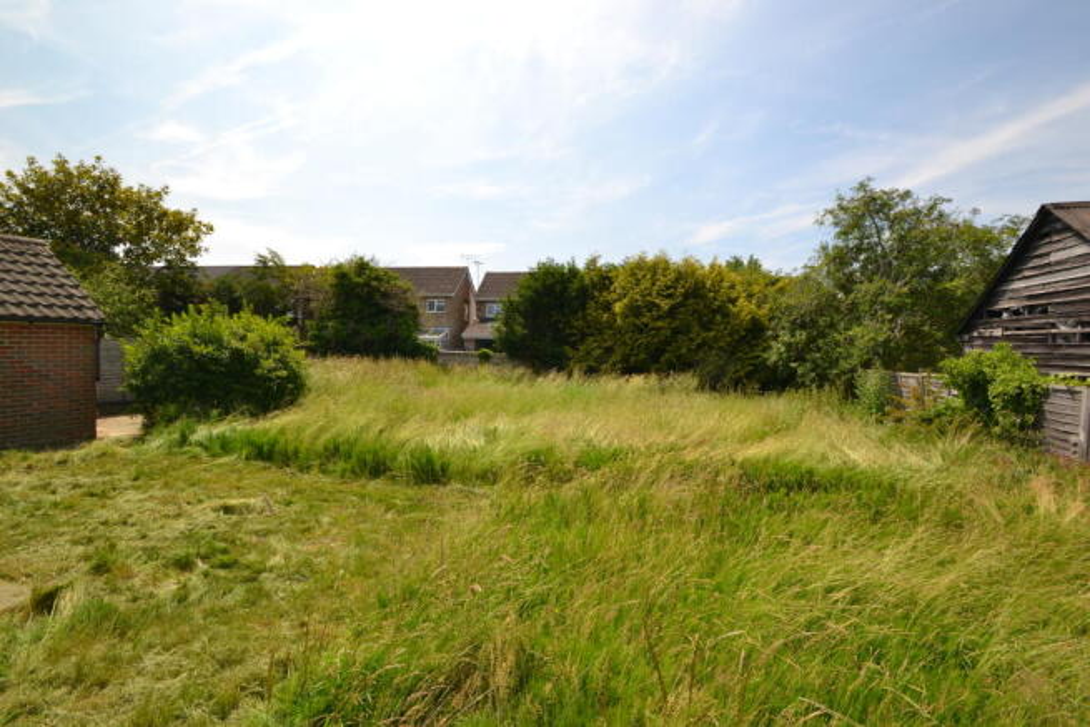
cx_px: 545
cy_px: 364
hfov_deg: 100.4
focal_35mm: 15
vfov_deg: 77.4
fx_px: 454
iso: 100
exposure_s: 1/200
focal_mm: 10
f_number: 9
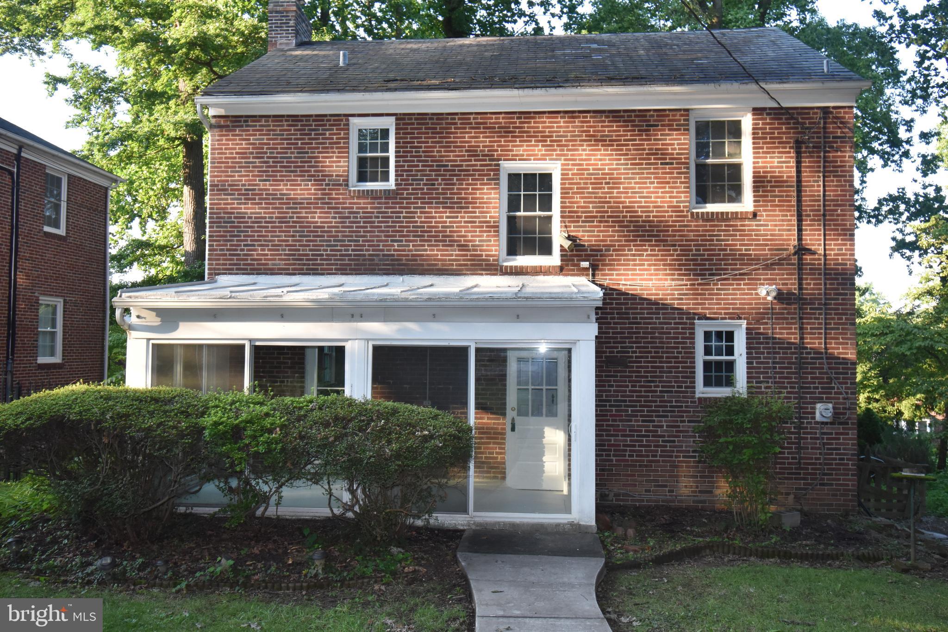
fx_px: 790
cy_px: 316
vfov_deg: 43.6
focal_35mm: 30
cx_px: 474
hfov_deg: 61.9
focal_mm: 20
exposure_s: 1/160
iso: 800
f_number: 5.6
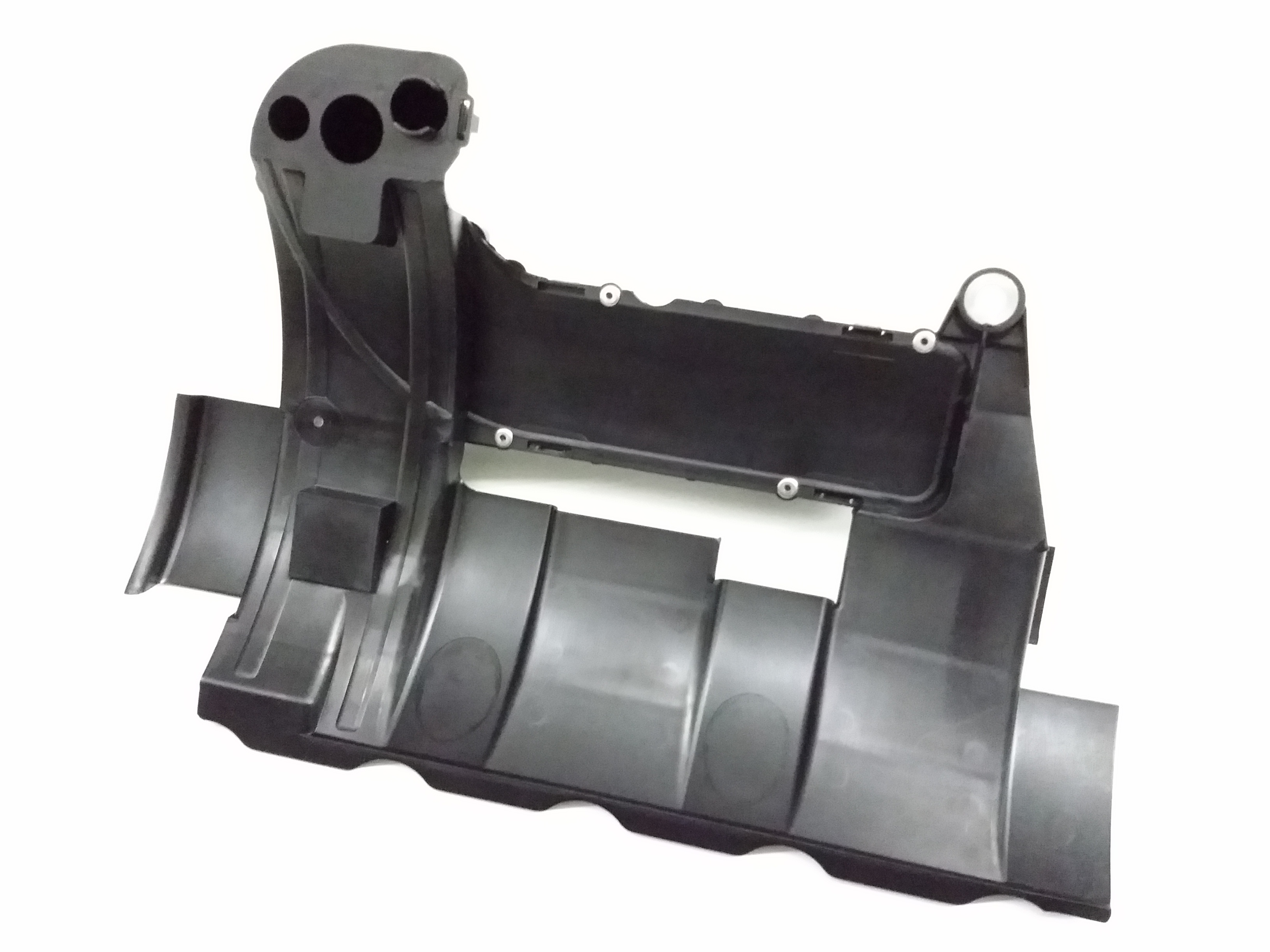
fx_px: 1174
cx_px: 635
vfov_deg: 44.2
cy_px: 476
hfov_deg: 56.8
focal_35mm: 32
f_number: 2.4
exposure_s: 1/15
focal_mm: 3.4
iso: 800
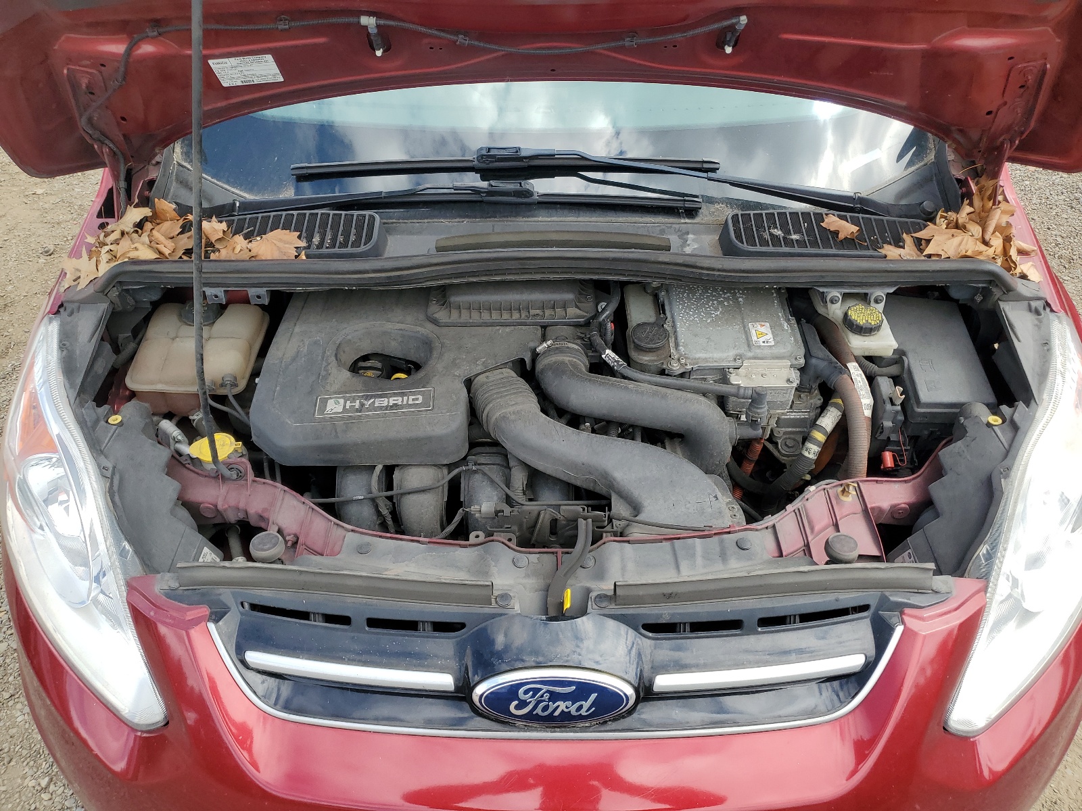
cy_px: 406
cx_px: 541
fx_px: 813
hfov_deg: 67.3
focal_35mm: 26
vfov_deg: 53.1
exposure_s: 1/833
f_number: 1.5
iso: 50
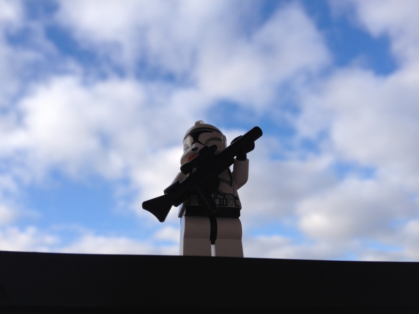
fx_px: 424
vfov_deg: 40.7
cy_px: 157
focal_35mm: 35
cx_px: 210
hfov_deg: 52.6
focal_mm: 4.28
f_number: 2.4
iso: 50
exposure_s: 1/1004
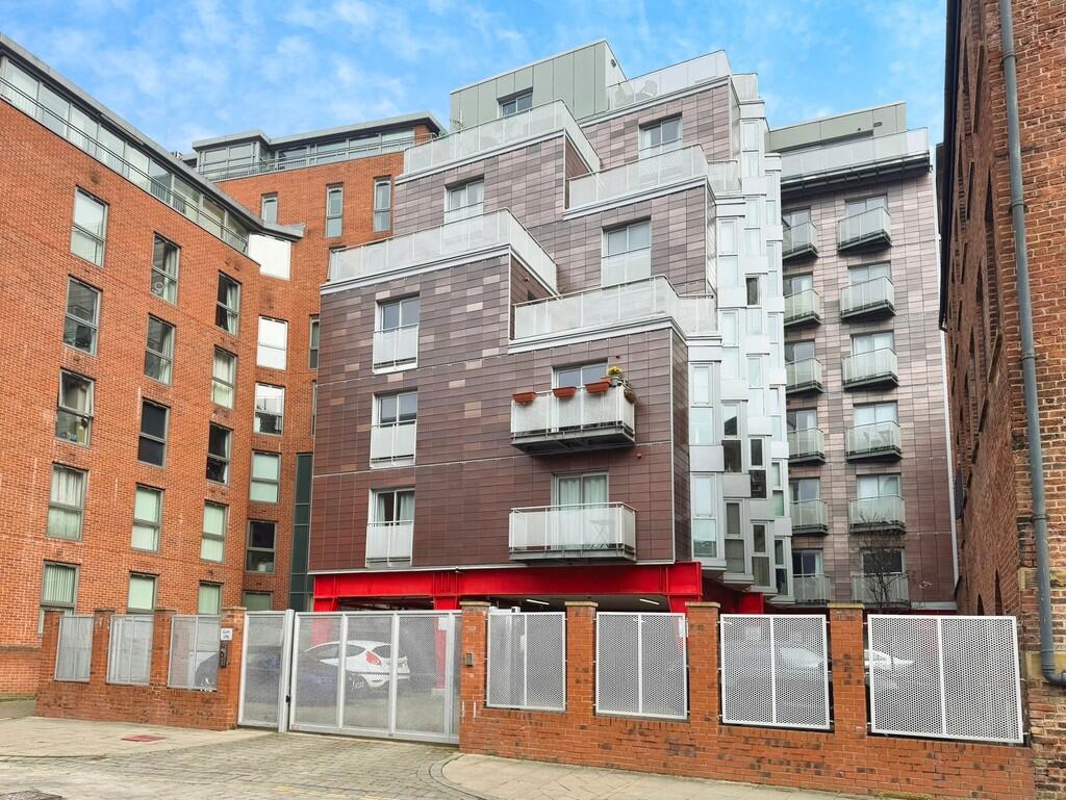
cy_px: 400
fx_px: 739
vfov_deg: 56.9
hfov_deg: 71.6
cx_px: 533
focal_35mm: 24
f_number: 1.78
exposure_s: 1/2041
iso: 80
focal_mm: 6.76
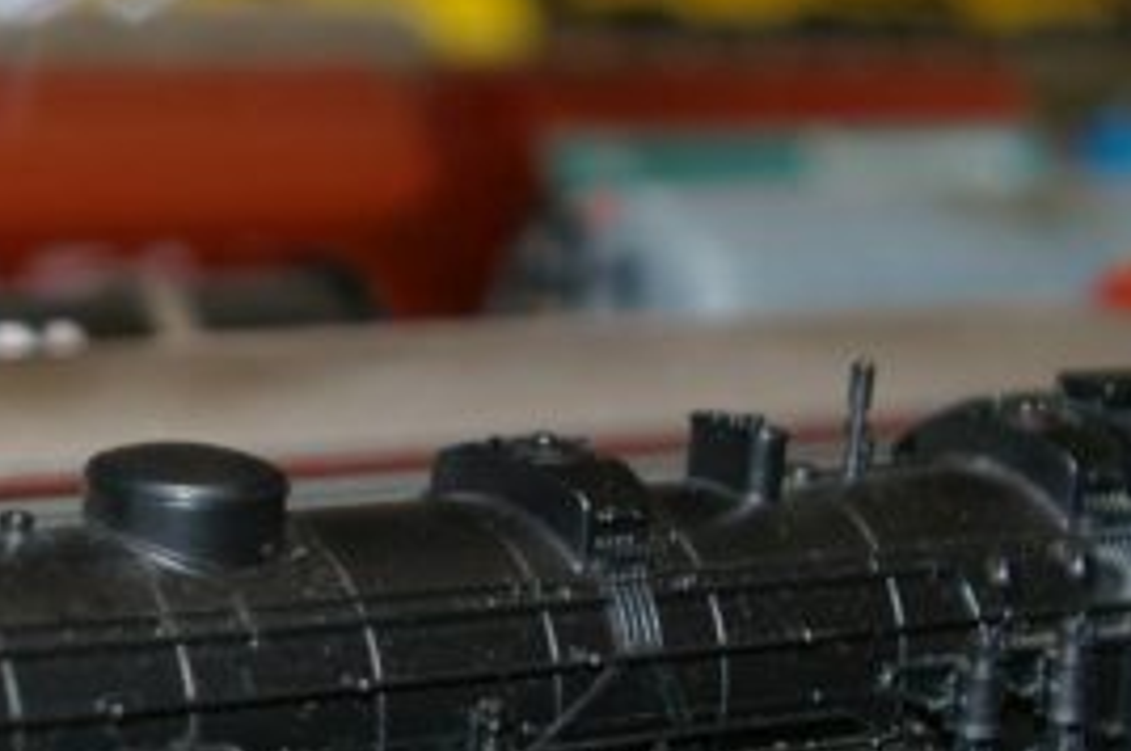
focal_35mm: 149
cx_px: 325
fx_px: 4675
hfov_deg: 13.8
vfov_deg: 9.1
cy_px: 732
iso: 200
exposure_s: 1/45
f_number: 4
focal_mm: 26
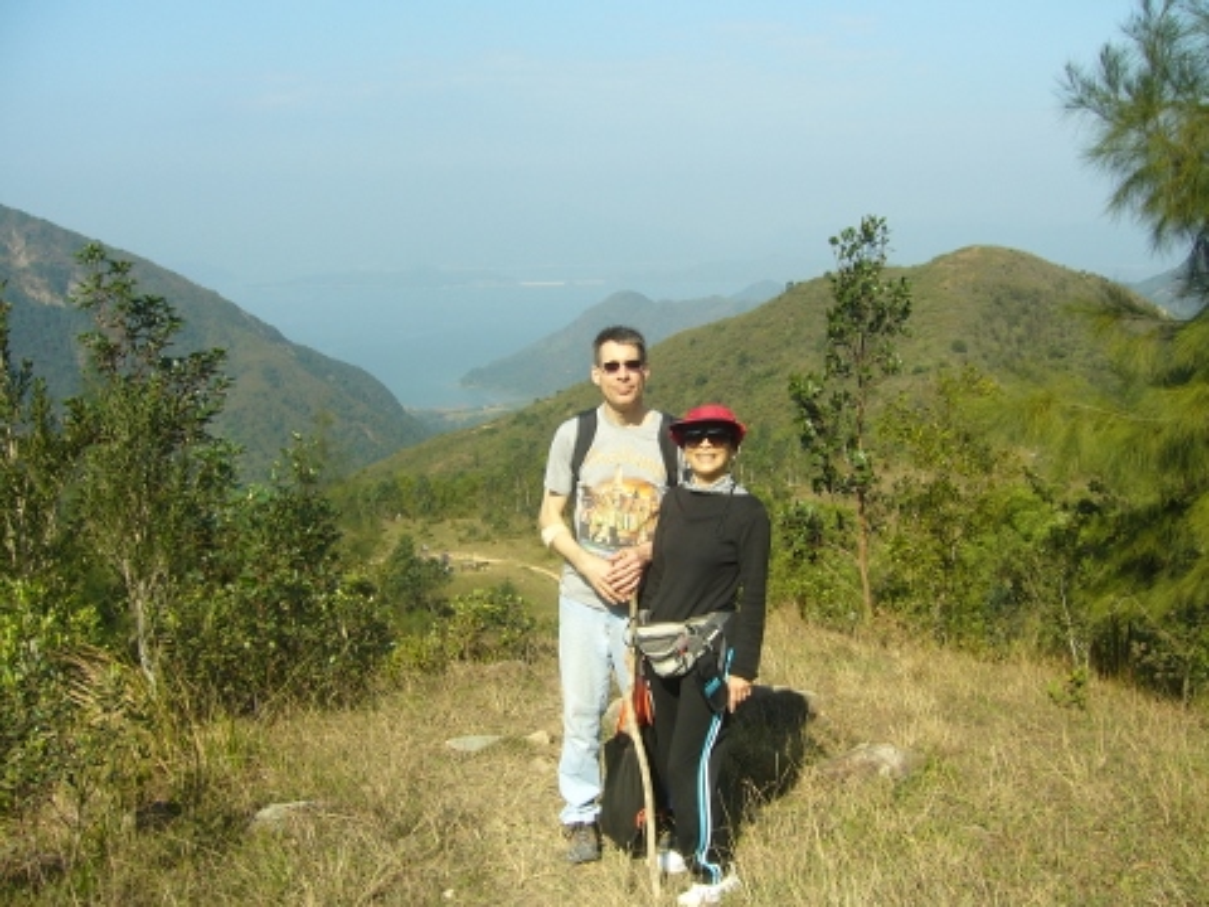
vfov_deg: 40.7
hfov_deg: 52.6
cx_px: 604
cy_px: 454
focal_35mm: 35
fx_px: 1222
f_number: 5.6
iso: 80
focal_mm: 5.8
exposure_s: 1/250
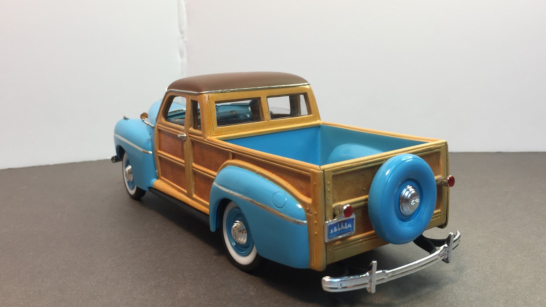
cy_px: 152
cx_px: 269
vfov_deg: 34.7
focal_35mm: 34
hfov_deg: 58.0
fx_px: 492
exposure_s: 1/50
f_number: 2.2
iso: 32
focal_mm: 4.15
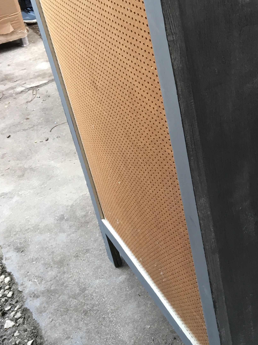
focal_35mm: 54
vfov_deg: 35.4
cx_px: 237
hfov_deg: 26.1
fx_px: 537
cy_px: 132
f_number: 2.2
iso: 100
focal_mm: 4.15
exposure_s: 1/33
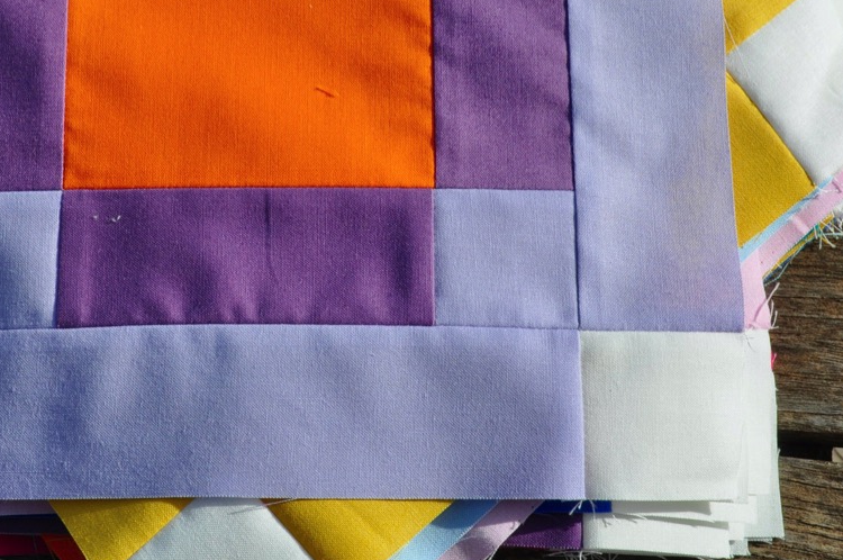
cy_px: 84
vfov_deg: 15.0
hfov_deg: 22.6
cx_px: 281
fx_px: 2105
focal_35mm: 90
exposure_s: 1/160
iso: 200
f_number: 14
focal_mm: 30
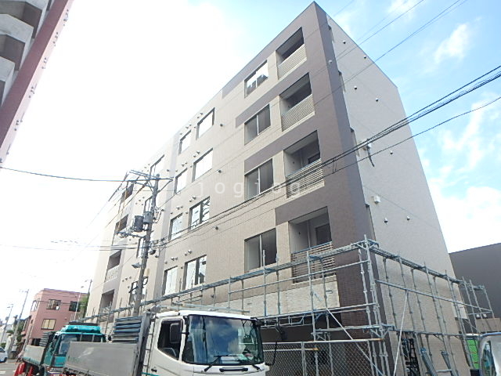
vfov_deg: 63.4
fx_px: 304
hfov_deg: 79.0
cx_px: 250
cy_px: 188
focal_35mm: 21
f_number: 3.5
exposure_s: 1/320
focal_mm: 3.7
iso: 125
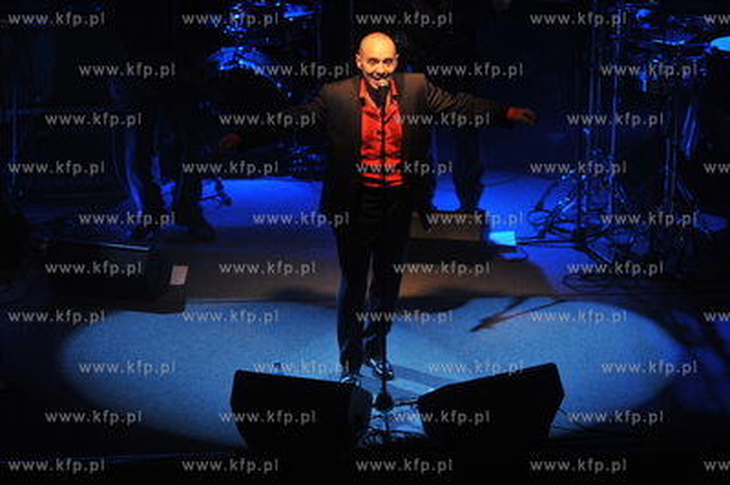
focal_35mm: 135
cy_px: 242
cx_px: 365
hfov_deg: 15.2
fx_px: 2735
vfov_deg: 10.1
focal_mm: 135
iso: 1600
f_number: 4
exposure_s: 1/250
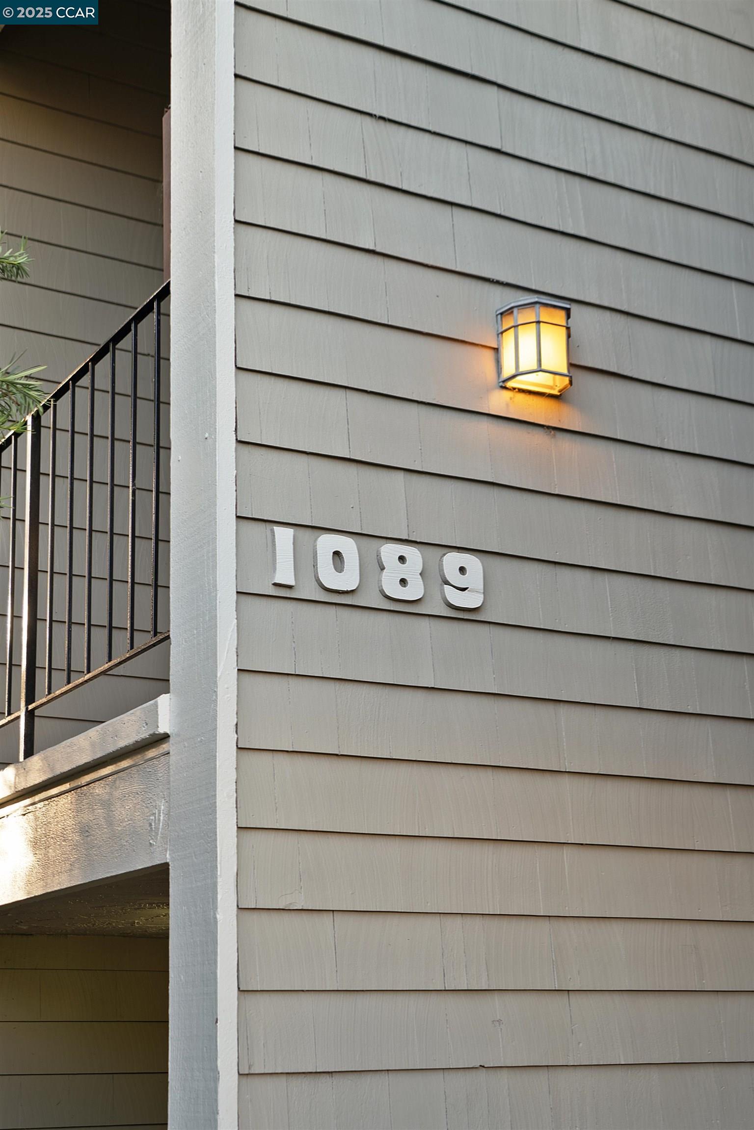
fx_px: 1634
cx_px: 377
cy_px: 565
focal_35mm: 52
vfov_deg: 38.2
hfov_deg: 26.0
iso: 100
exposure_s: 1/13
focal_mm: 35
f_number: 2.8
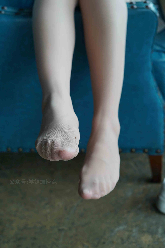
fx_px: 343
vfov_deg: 39.6
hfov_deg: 27.0
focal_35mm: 50
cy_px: 124
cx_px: 82
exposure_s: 1/160
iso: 250
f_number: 5
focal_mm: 50
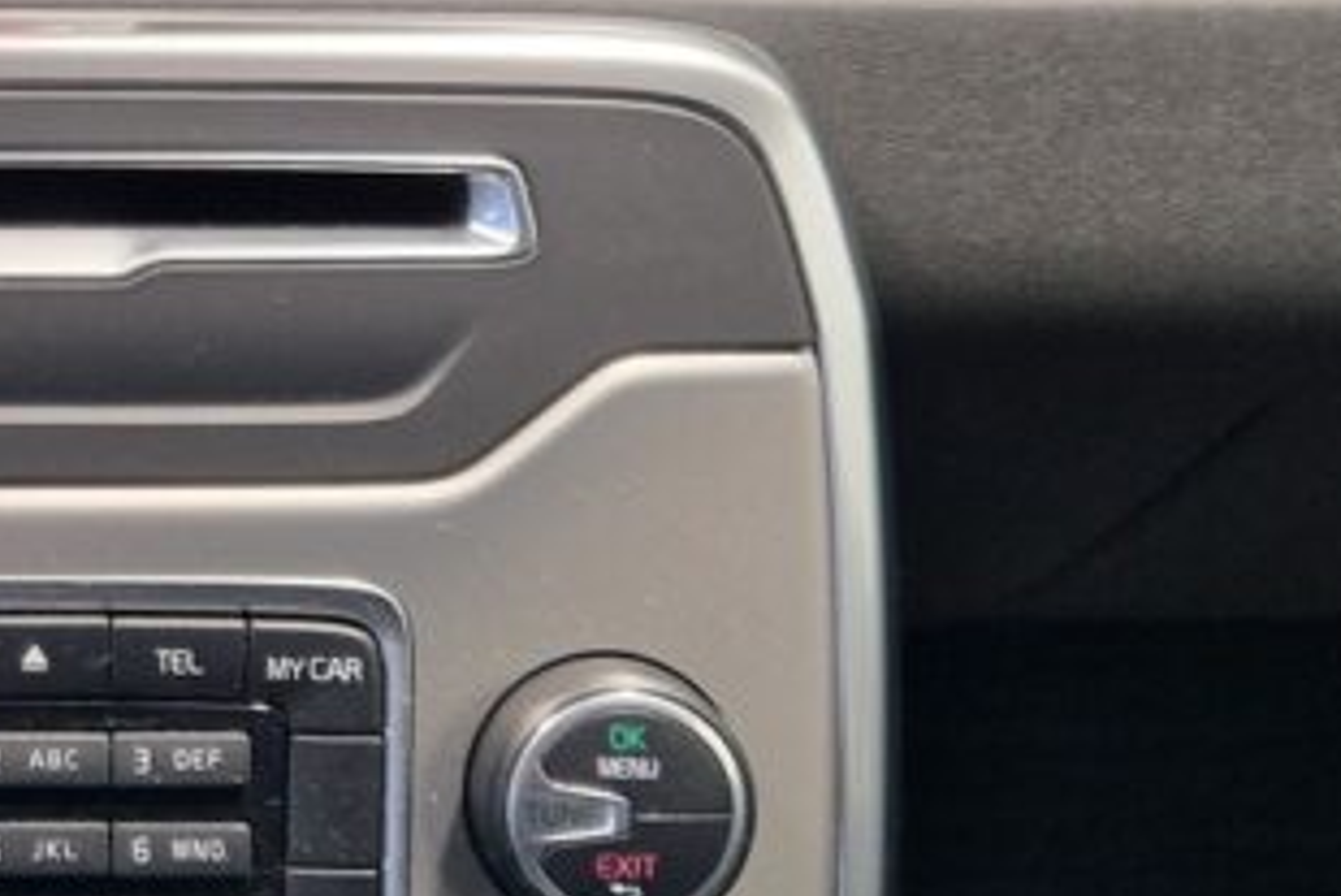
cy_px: 160
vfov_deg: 17.1
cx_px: -117
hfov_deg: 24.1
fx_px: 2944
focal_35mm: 79
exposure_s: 1/38
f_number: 1.8
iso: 320
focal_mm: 5.4
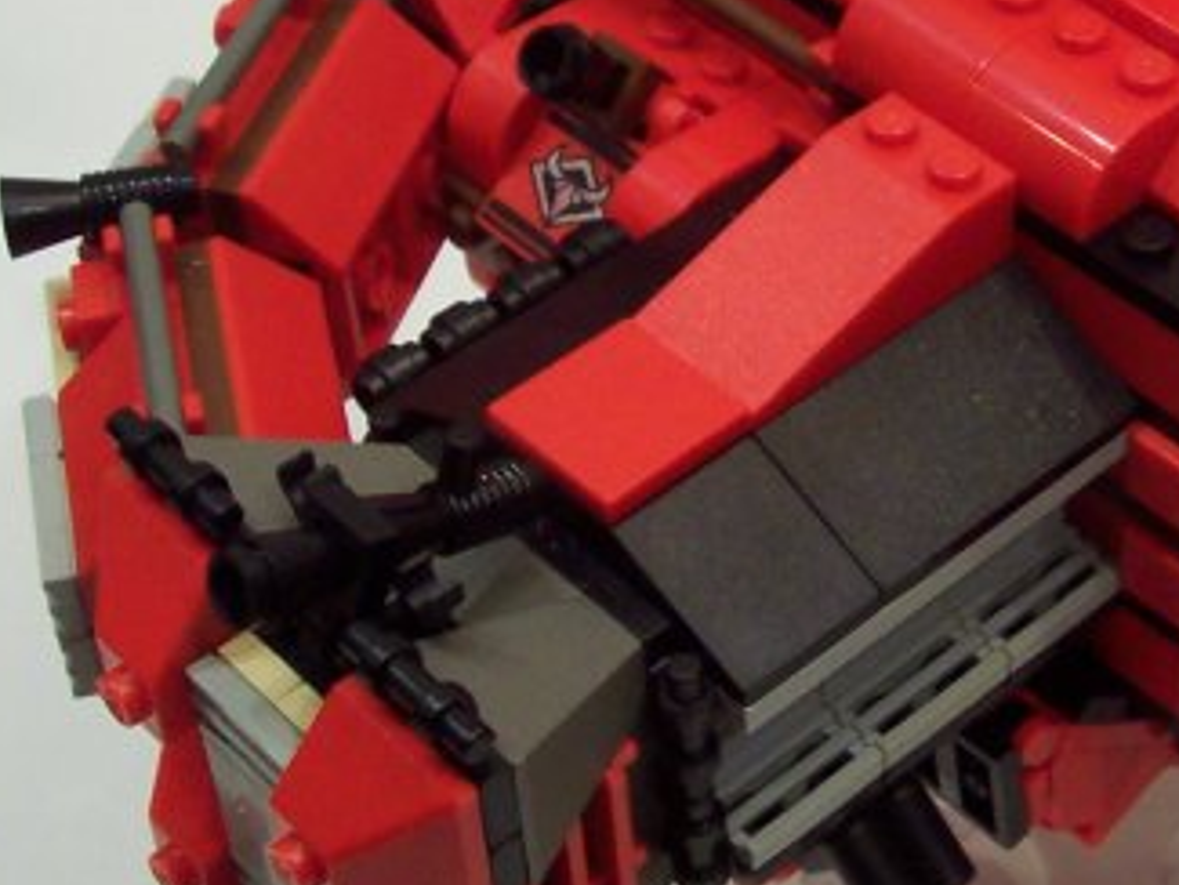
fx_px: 3101
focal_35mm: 91
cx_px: 1168
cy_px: 305
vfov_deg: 16.2
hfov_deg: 20.8
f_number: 2.8
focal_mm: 5.6
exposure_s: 1/30
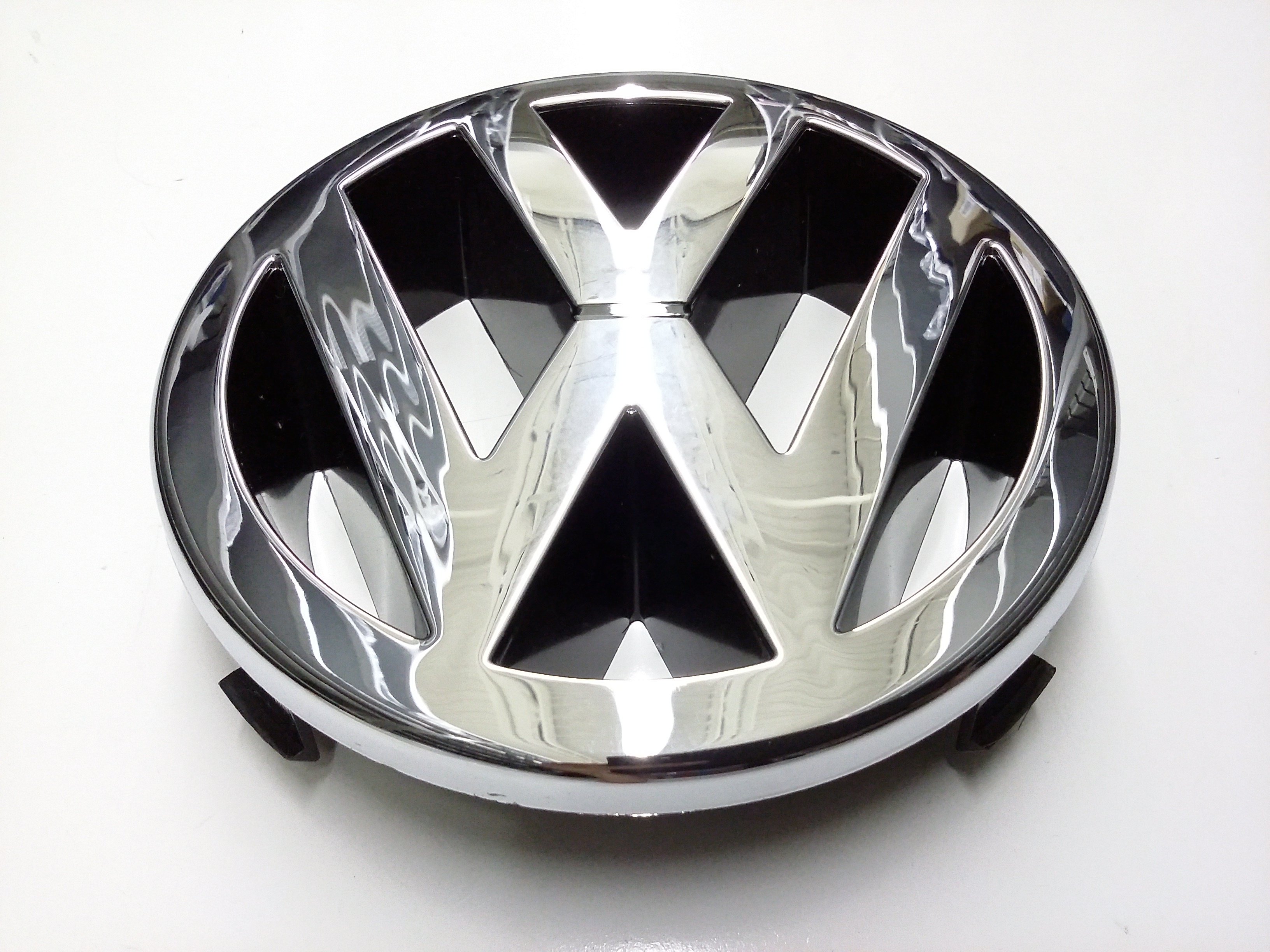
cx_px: 635
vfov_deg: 44.2
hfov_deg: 56.8
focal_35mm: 32
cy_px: 476
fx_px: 1174
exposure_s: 1/30
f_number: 2.4
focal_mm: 3.4
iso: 400
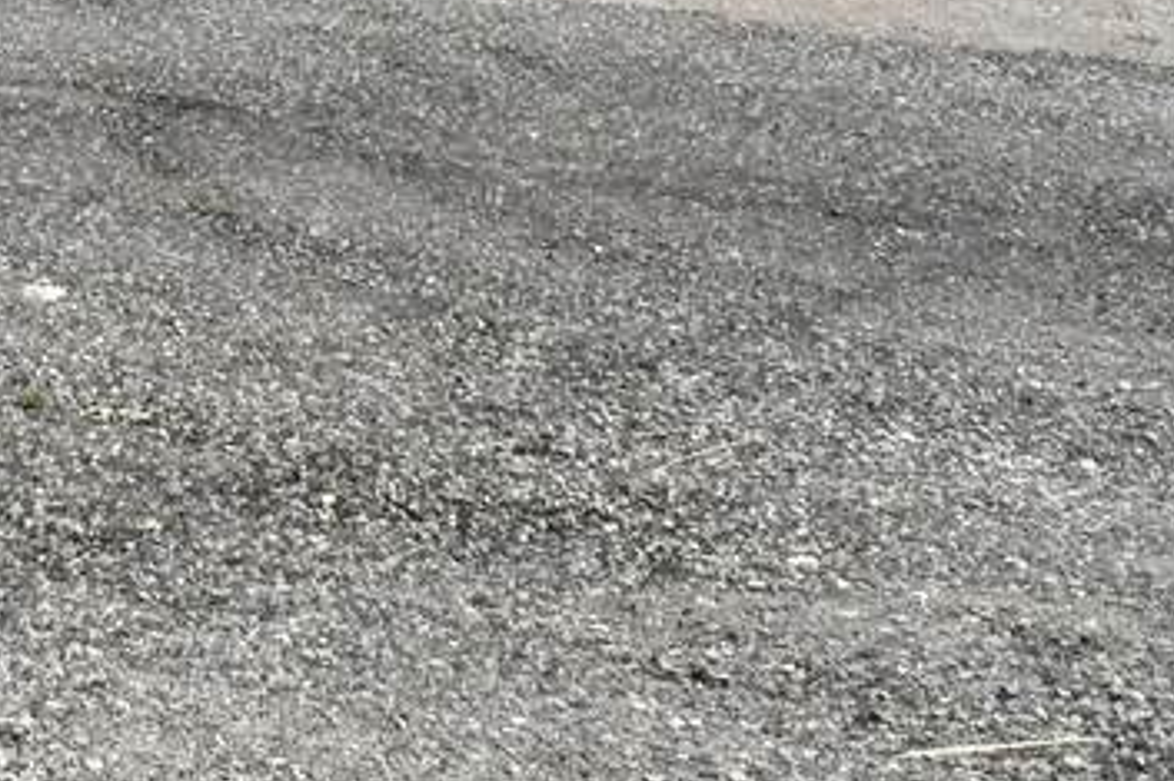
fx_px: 3194
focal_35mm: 98
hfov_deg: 20.0
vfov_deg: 12.9
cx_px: -83
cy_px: -550
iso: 800
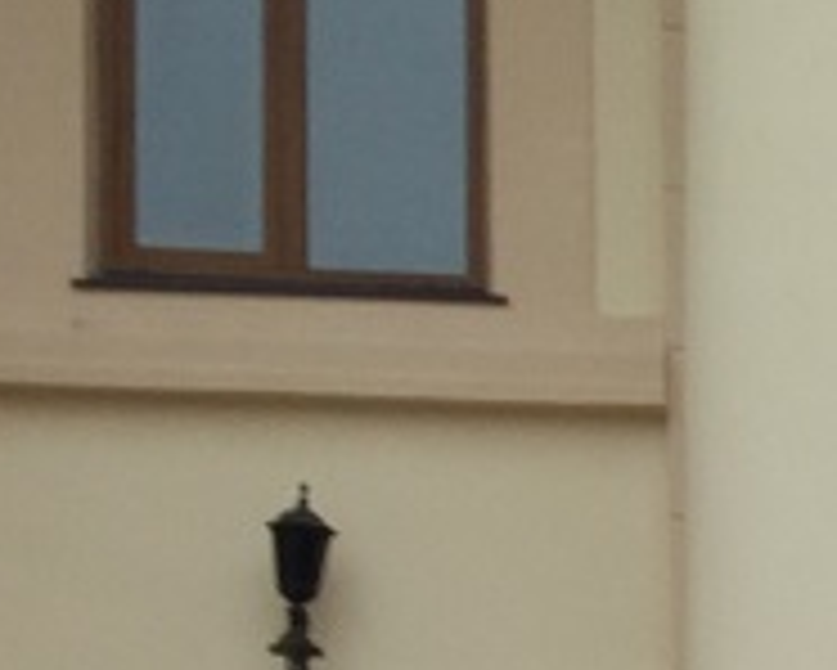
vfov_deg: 6.8
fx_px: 5453
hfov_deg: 7.9
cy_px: 1347
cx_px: 2241
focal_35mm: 220
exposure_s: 1/135
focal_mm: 4.26
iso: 100
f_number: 2
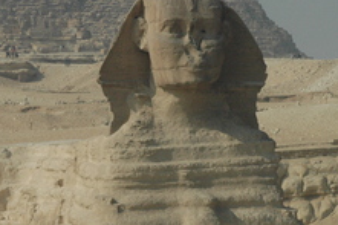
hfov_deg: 5.7
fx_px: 3415
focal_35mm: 364
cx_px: 156
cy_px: 132
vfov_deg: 3.8
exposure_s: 1/1600
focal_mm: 122
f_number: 13
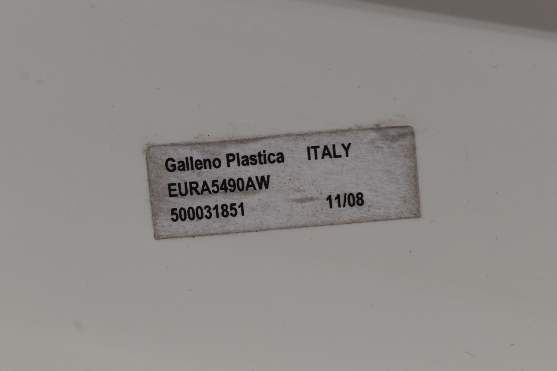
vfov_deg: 16.6
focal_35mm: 82
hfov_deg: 24.6
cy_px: 186
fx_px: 1276
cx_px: 278
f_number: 8
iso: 280
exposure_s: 1/60
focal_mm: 55
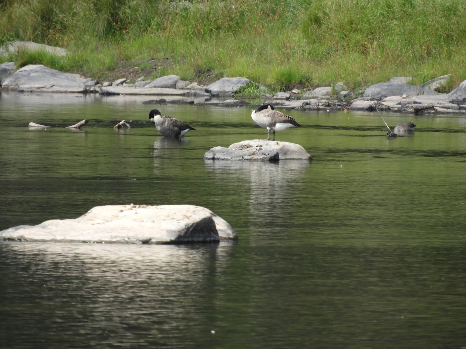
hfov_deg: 2.2
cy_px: 174
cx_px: 233
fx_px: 12116
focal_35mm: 900
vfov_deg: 1.7
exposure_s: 1/250
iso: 100
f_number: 5.6
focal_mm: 161.2
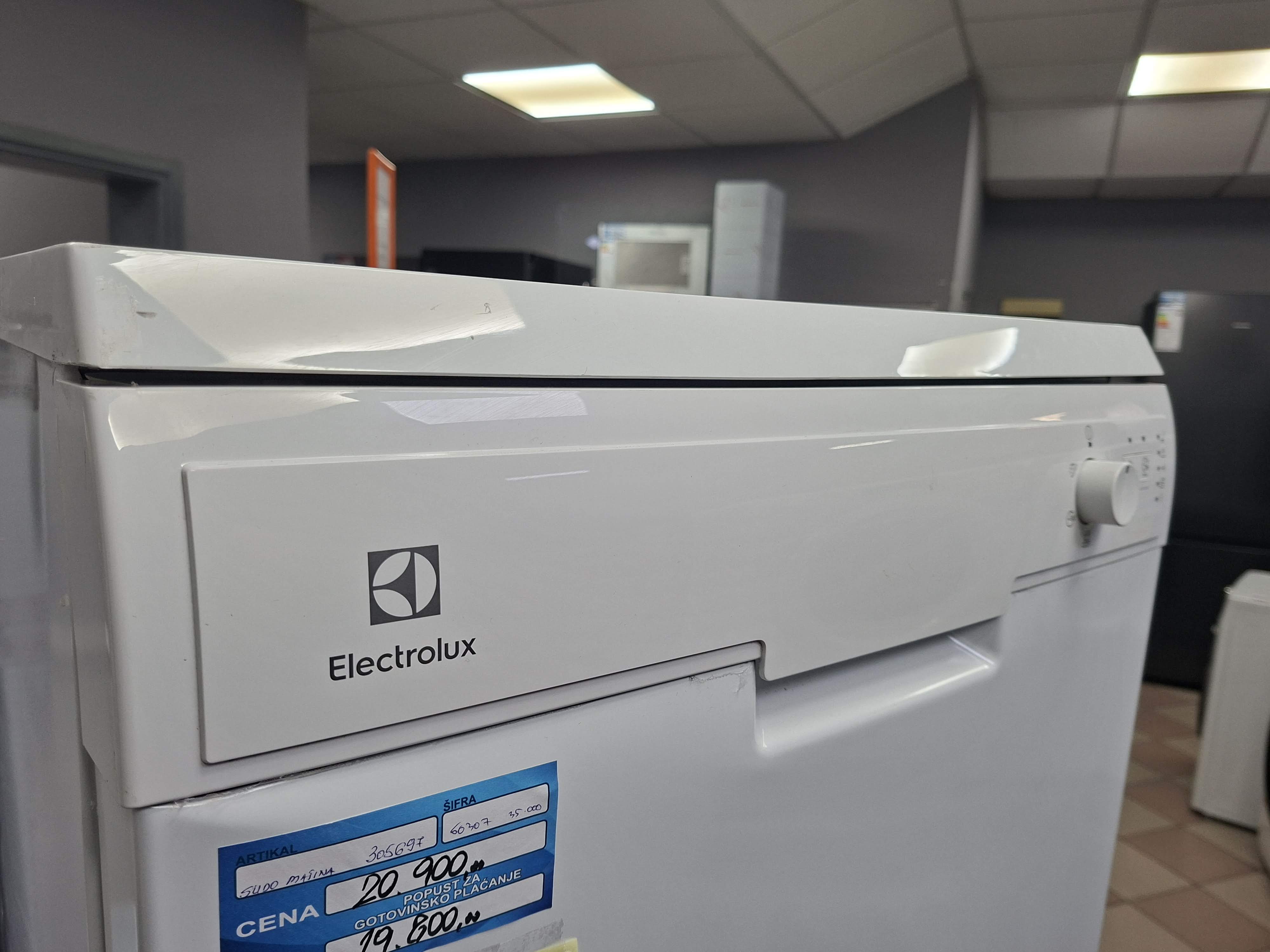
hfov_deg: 73.9
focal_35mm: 23
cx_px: 635
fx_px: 844
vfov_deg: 58.9
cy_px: 476
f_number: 1.8
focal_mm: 5.54
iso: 100
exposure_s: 1/100
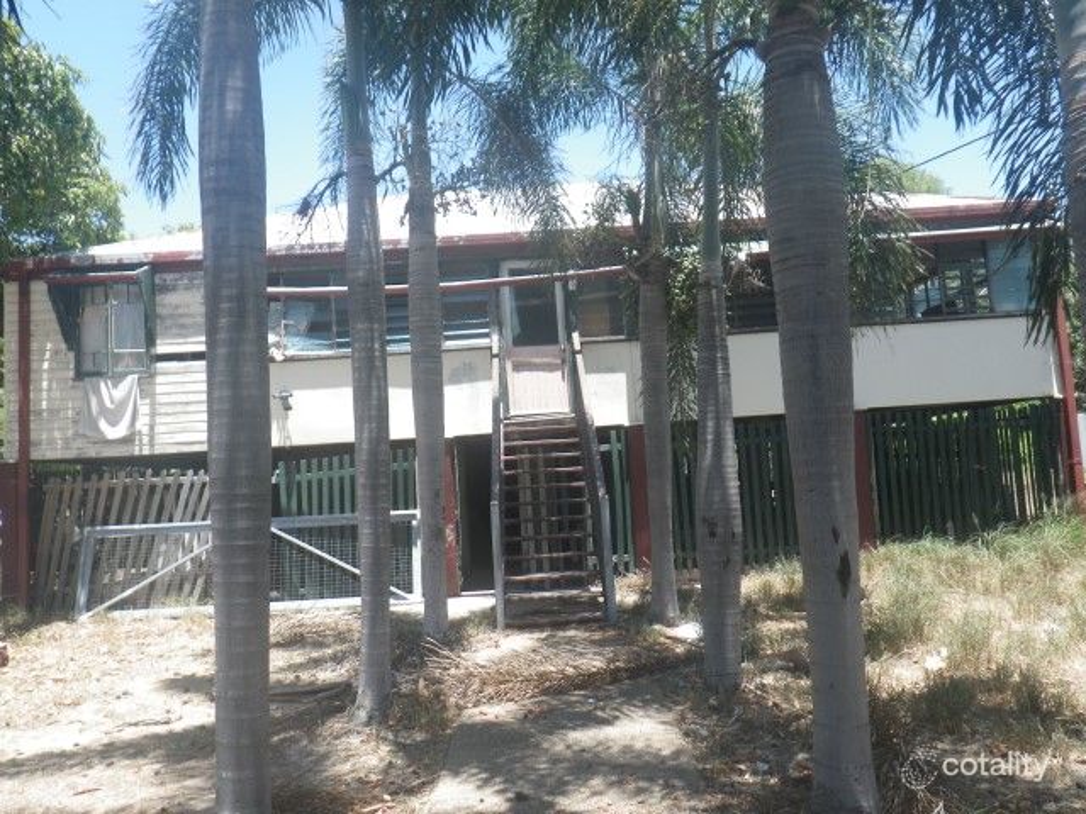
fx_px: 878
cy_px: 407
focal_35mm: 28
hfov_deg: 63.4
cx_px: 543
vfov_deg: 49.7
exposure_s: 1/160
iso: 80
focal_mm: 5
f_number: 4.2
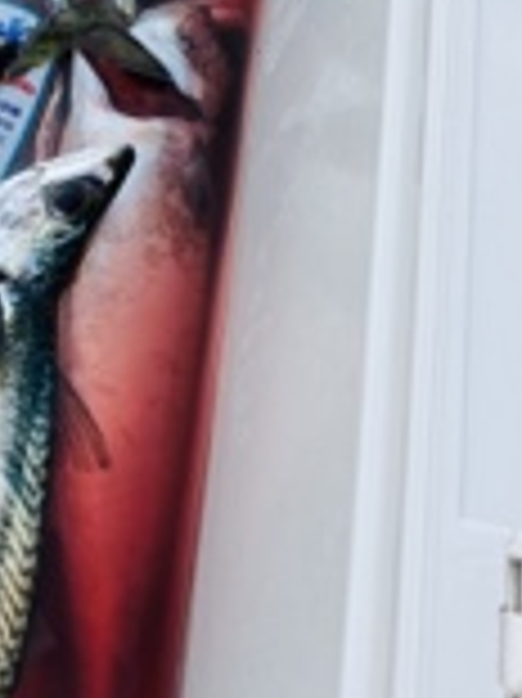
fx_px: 1349
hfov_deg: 20.3
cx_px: -126
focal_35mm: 67
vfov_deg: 28.9
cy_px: 293
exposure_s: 1/1170
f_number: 1.8
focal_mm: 4.25
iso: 32
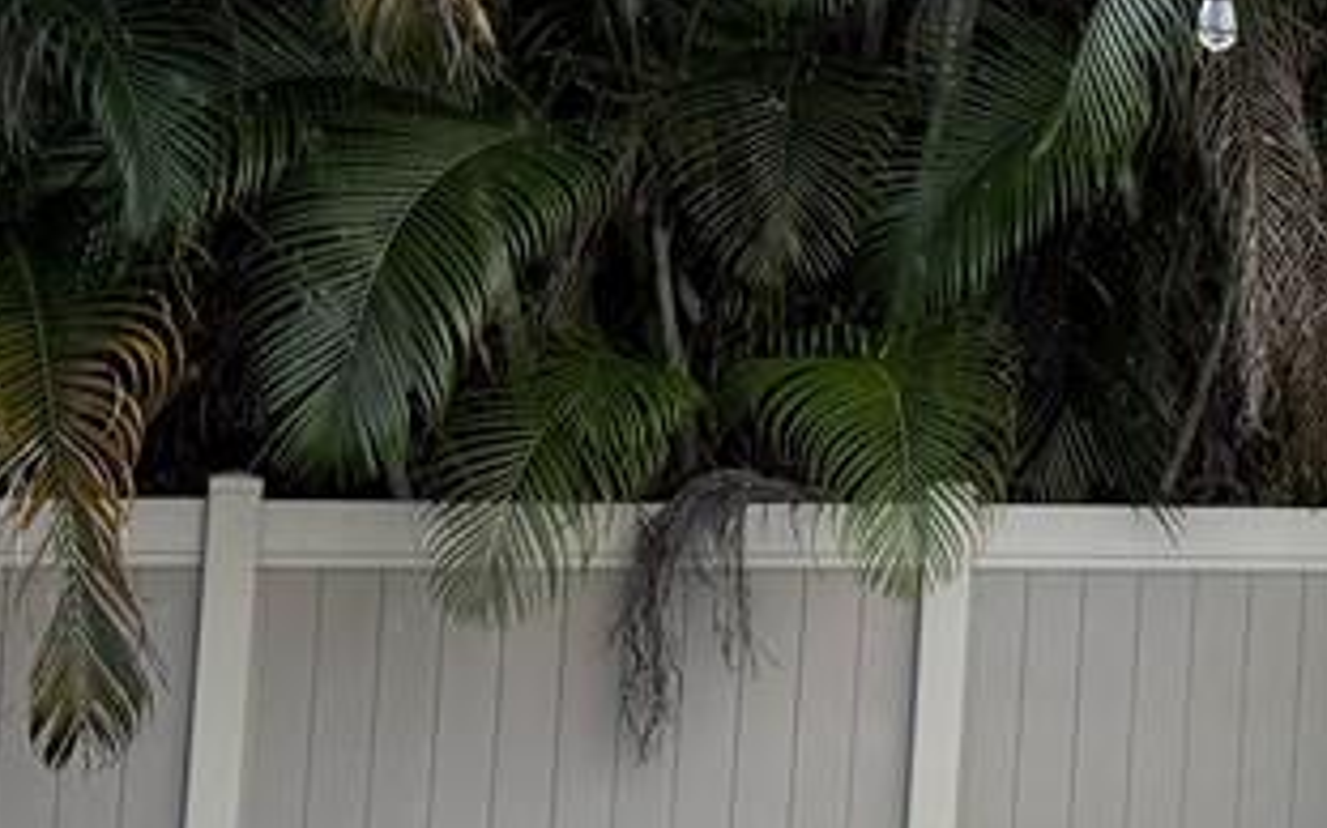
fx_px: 4735
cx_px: 1673
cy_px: 222
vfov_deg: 10.0
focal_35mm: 131
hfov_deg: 15.3
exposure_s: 1/735
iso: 100
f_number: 1.78
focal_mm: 6.76
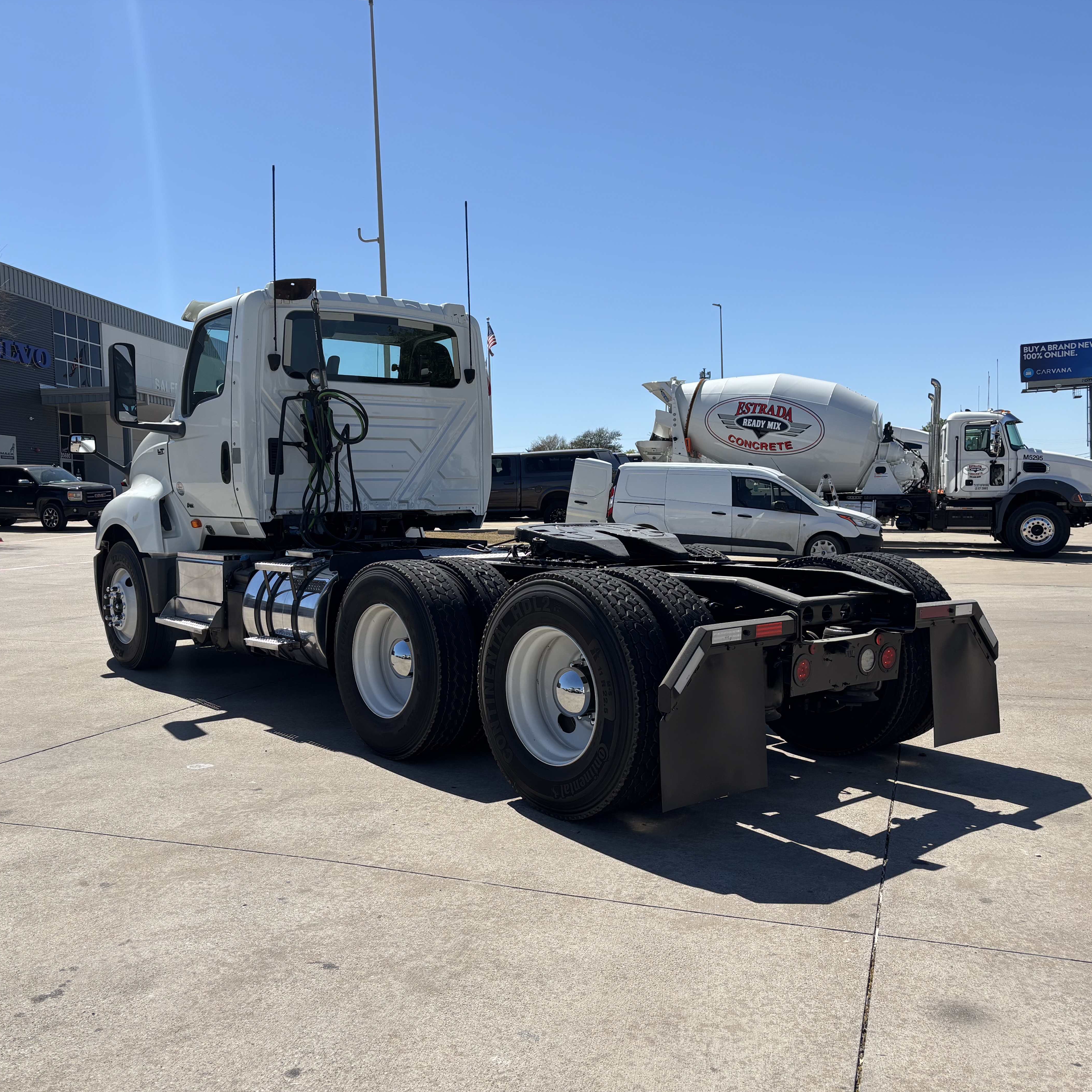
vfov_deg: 52.5
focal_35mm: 31
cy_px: 549
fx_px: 1106
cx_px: 507
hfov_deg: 52.5
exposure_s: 1/4630
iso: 50
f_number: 1.6
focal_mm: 5.96
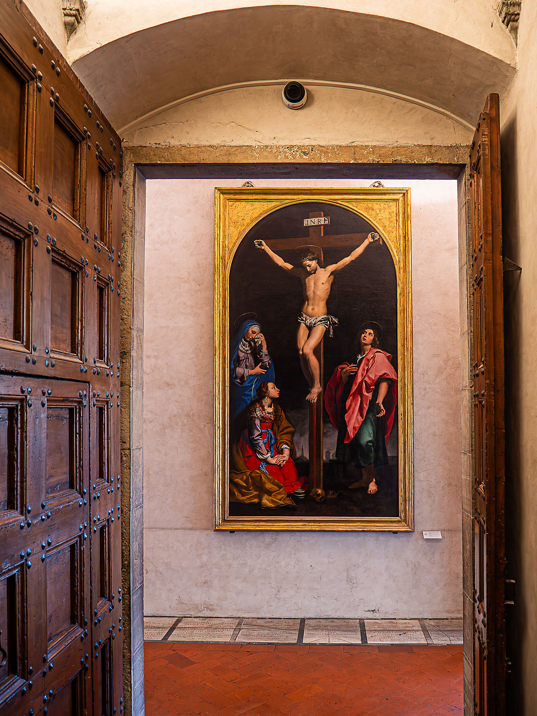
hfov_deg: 53.0
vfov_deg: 67.2
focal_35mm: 26
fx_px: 538
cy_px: 384
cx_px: 290
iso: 400
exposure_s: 1/13
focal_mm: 12
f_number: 2.8
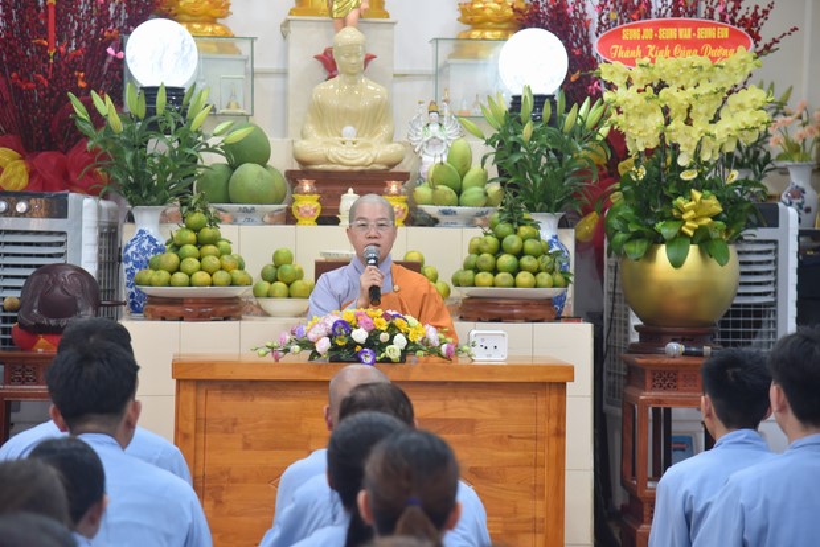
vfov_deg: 11.4
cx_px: 410
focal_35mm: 120
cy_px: 274
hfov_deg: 17.1
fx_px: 2734
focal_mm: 120
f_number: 4
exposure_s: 1/60
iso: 640
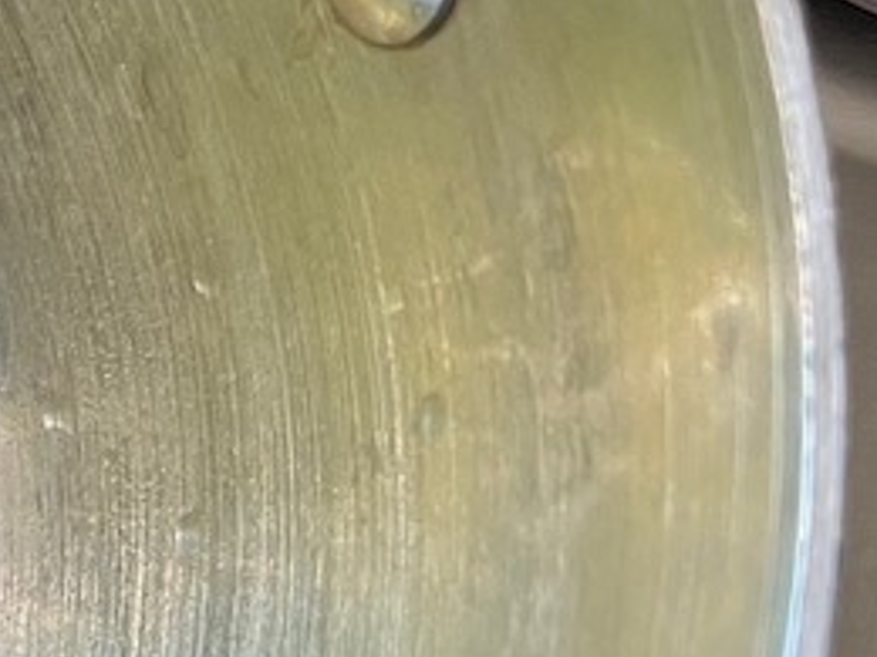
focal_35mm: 120
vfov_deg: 12.3
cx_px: -1103
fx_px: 3040
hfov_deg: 13.1
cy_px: 512
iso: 160
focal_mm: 5.7
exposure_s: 1/60
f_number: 1.5
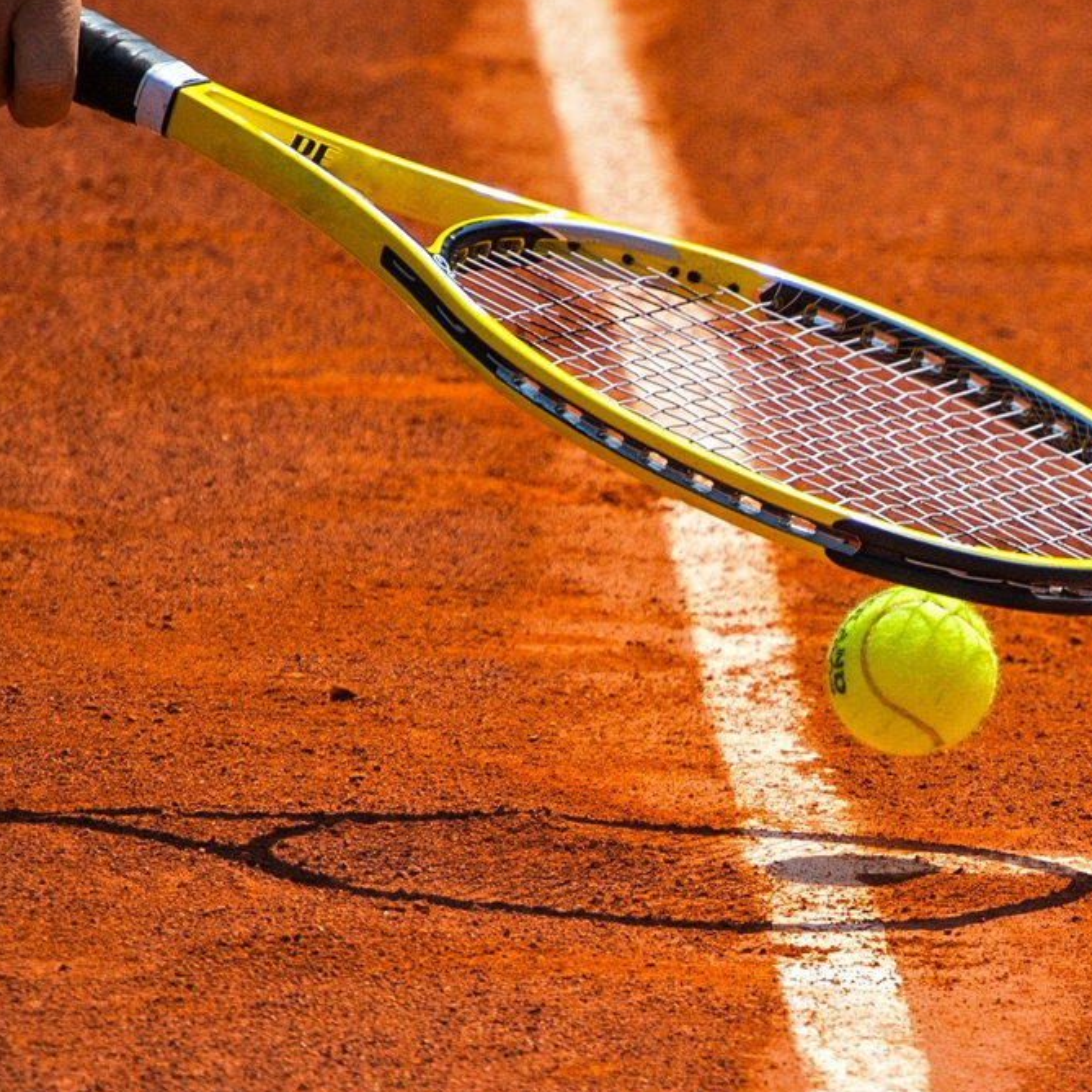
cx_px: 903
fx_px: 22985
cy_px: 779
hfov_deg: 2.7
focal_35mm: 644
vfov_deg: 2.7
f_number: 5.6
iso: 360
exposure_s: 1/2000
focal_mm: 200
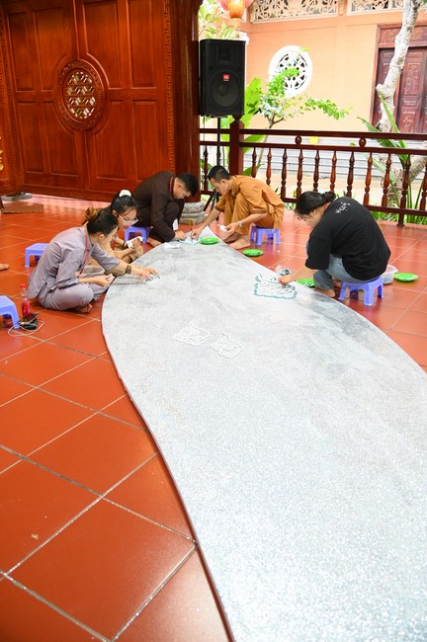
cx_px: 214
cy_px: 321
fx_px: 535
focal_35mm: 30
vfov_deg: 62.0
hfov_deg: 43.5
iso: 4000
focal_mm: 30
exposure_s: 1/125
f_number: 4
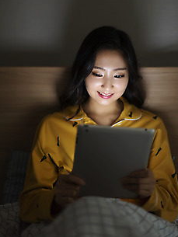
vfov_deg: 30.6
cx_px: 102
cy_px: 91
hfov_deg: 23.3
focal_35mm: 63
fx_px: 432
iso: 1000
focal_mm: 50
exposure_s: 1/125
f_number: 1.4
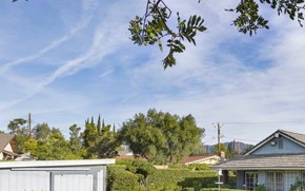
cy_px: 183
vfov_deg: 32.9
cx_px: 244
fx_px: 299
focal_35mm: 36
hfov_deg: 50.7
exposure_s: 1/30
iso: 320
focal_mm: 16
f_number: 11
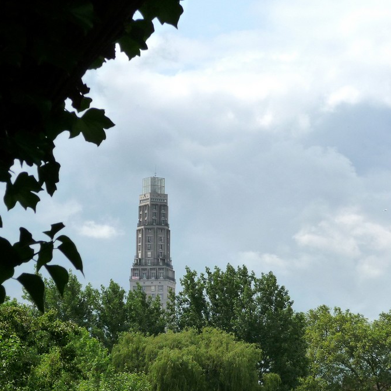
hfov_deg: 11.9
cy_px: 196
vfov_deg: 11.9
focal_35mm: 147
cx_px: 175
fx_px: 1879
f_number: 4.7
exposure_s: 1/1000
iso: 160
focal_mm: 19.1
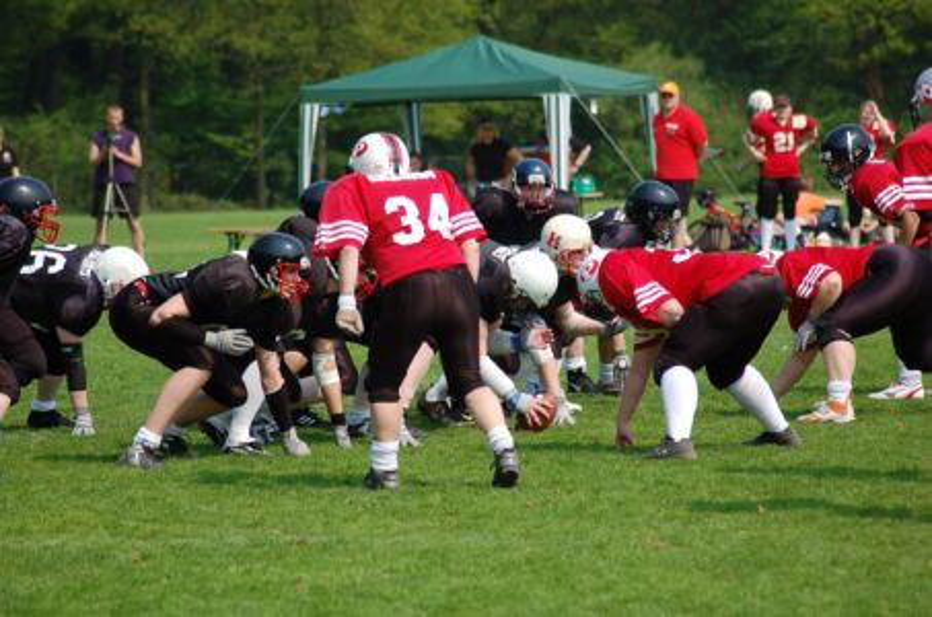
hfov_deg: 10.2
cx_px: 466
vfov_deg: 6.8
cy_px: 308
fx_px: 5231
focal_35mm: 202
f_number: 4.5
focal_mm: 135
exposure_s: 1/1000
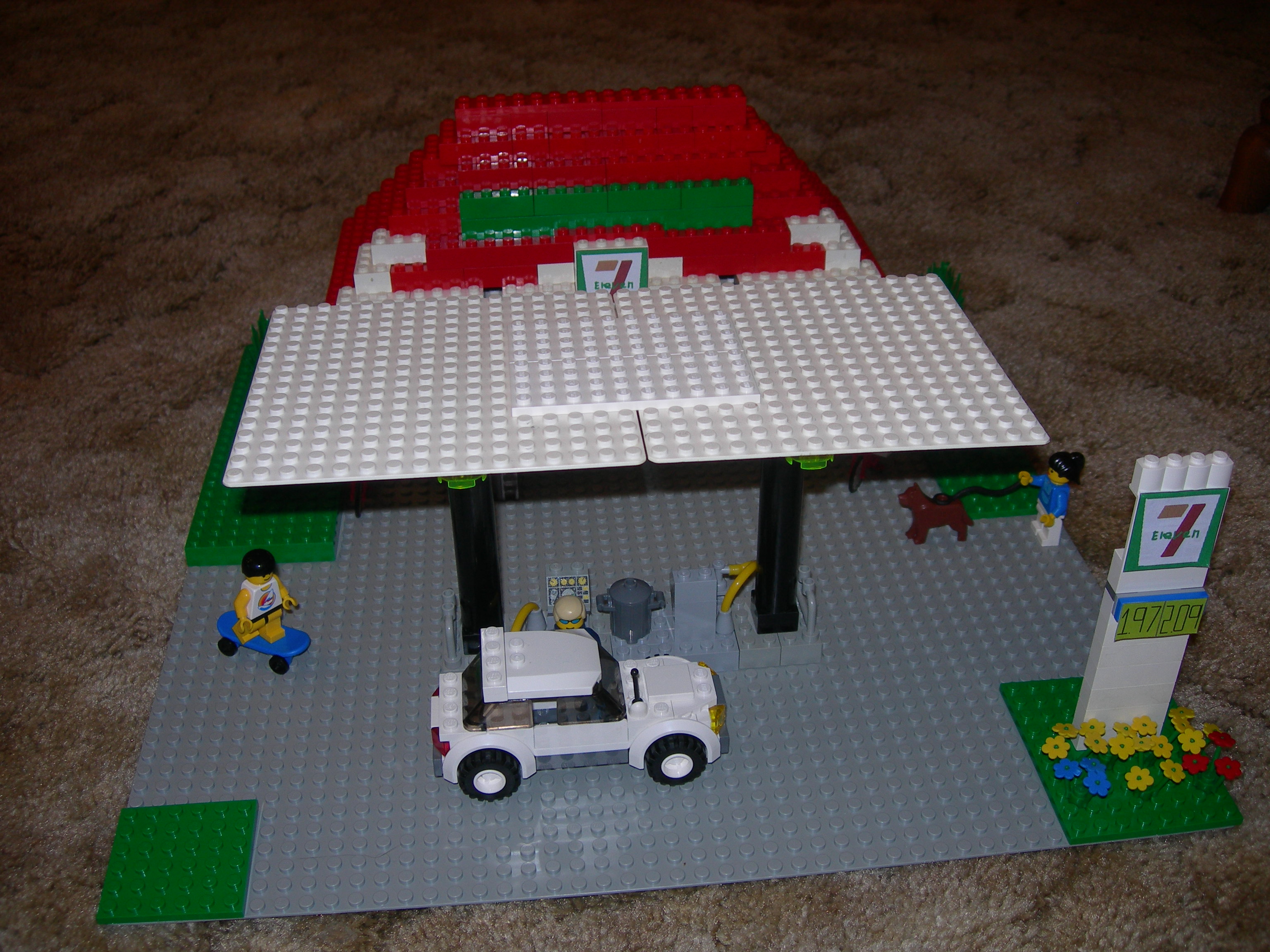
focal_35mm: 38
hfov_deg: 49.0
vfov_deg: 37.7
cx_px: 635
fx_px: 1394
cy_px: 476
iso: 50
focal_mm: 7.8
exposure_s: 1/60.1
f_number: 2.8
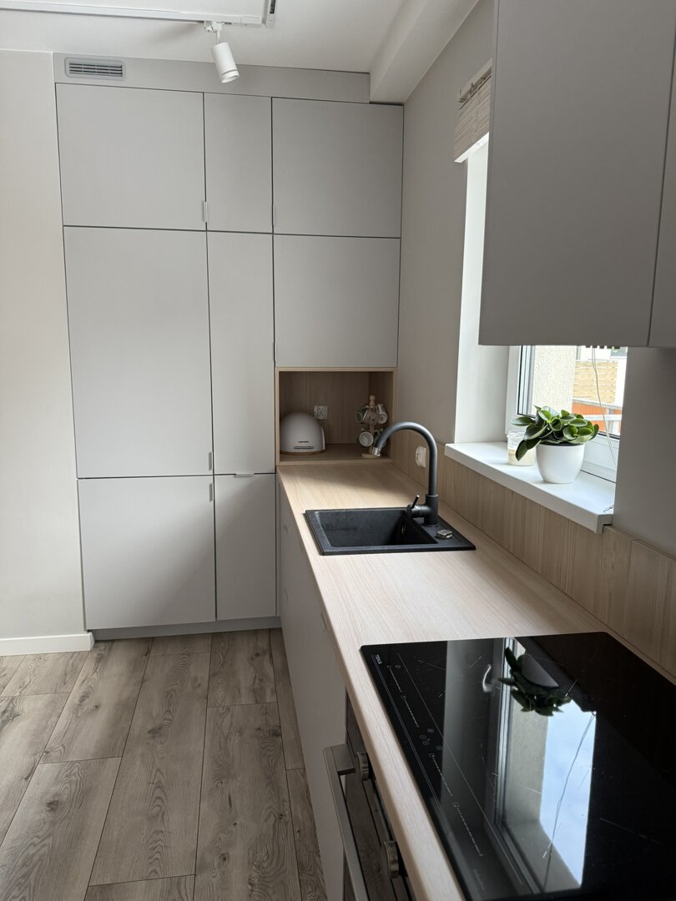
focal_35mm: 24
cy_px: 450
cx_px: 338
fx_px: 625
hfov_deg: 56.8
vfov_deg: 71.6
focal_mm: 6.76
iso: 200
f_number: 1.78
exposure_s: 1/100
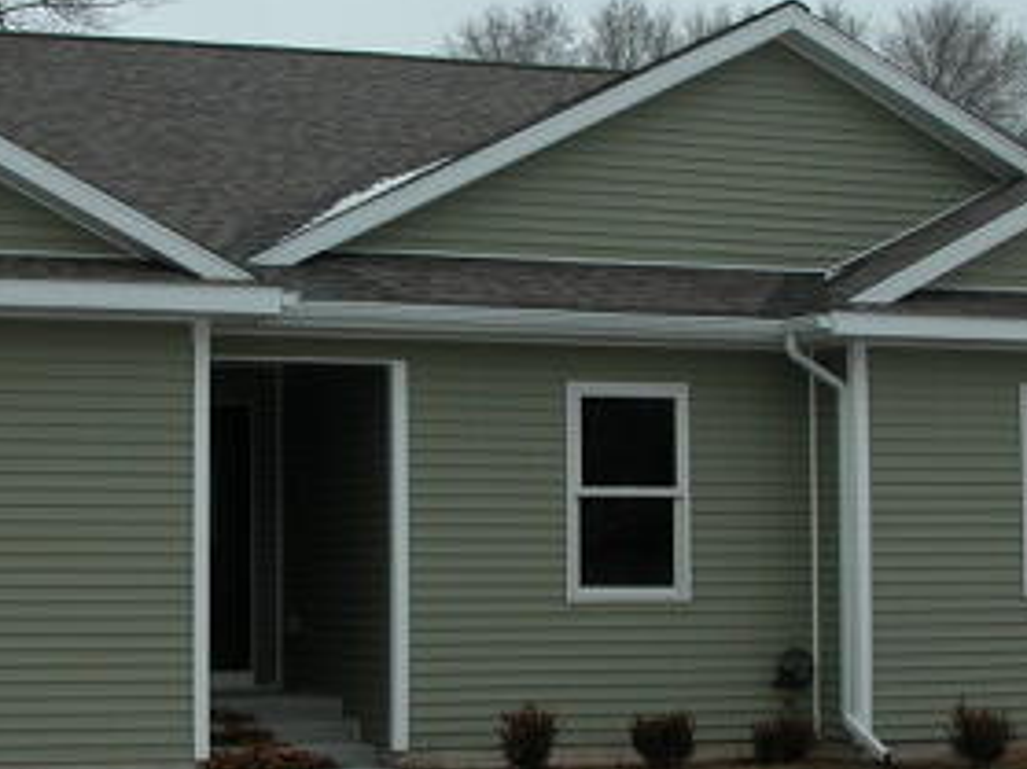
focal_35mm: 78
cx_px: 283
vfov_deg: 18.9
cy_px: 357
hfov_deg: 24.8
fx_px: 2313
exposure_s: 1/90.3
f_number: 3.5
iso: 100
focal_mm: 8.9
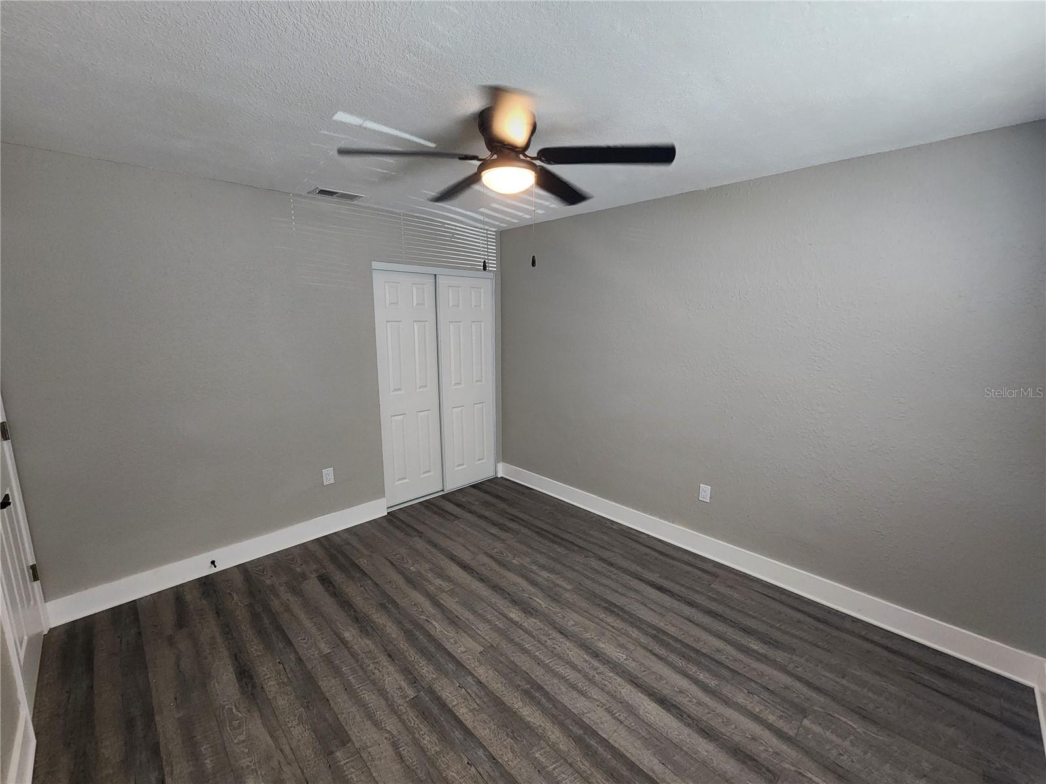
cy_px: 392
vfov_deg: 89.9
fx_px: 393
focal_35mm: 13
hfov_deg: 106.2
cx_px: 523
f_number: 2.2
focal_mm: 2.2
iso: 320
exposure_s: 1/60
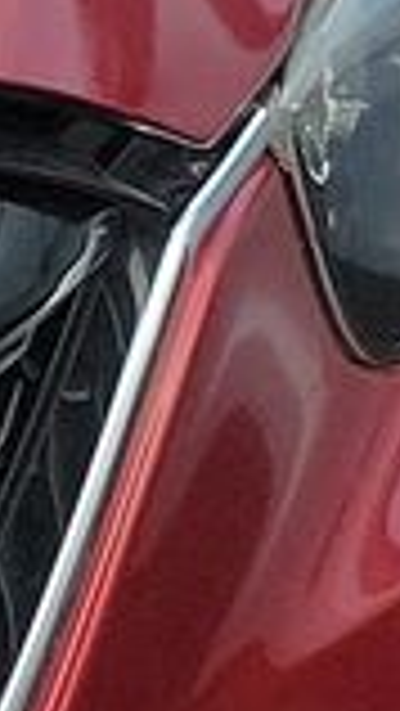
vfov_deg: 8.0
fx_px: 4973
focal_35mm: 264
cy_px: -292
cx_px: -2607
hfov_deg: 3.5
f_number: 1.8
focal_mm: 6.7
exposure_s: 1/277
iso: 50
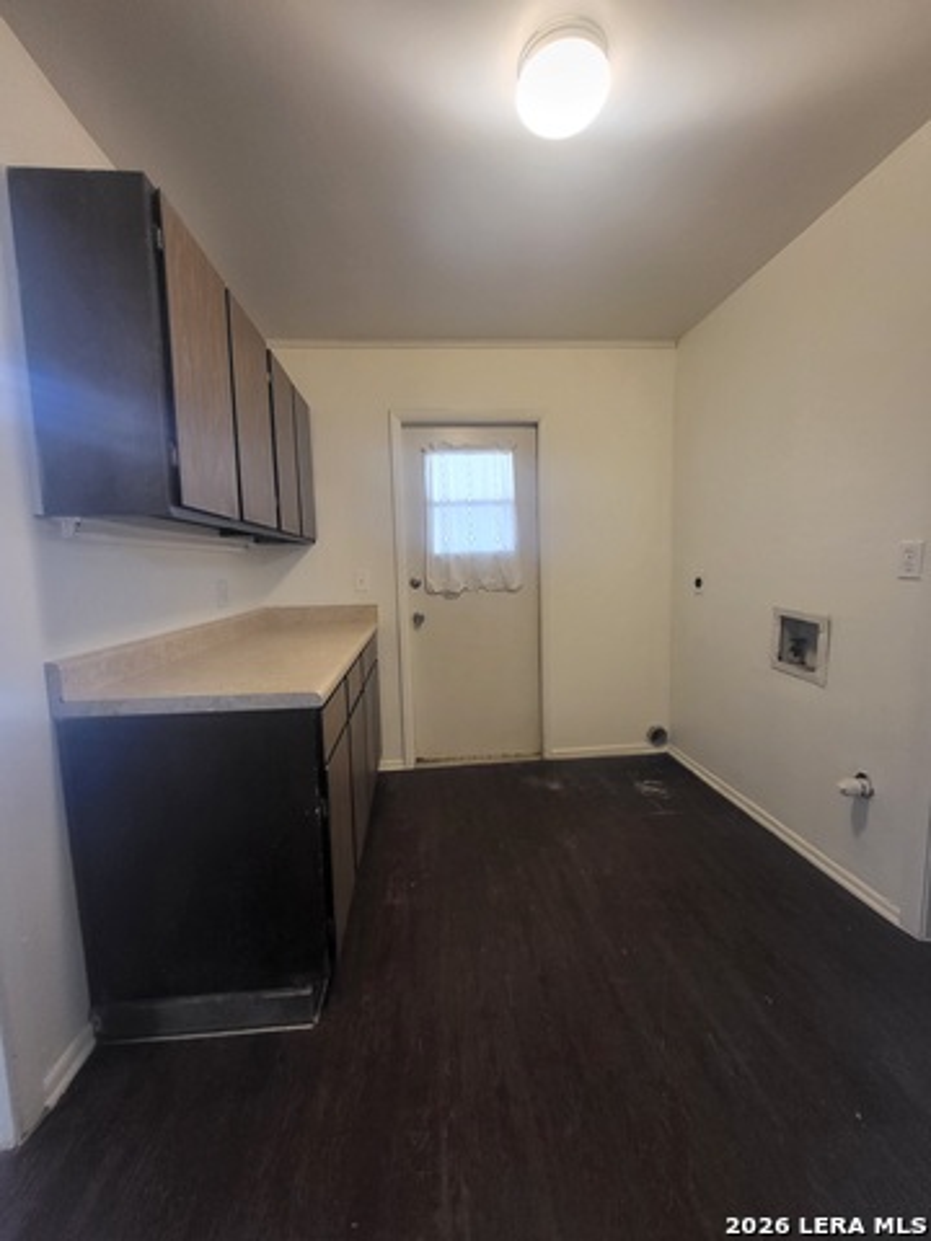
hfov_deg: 89.9
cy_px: 620
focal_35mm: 13
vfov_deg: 106.2
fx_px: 466
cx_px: 466
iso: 400
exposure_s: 1/40
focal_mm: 1.74
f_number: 2.2
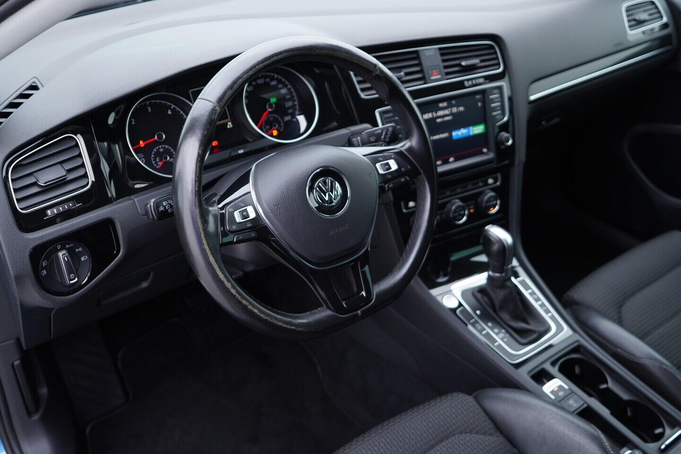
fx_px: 681
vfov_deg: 36.9
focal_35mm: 36
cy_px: 227
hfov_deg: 53.1
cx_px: 340
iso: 200
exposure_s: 1/40
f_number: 2.8
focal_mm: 24
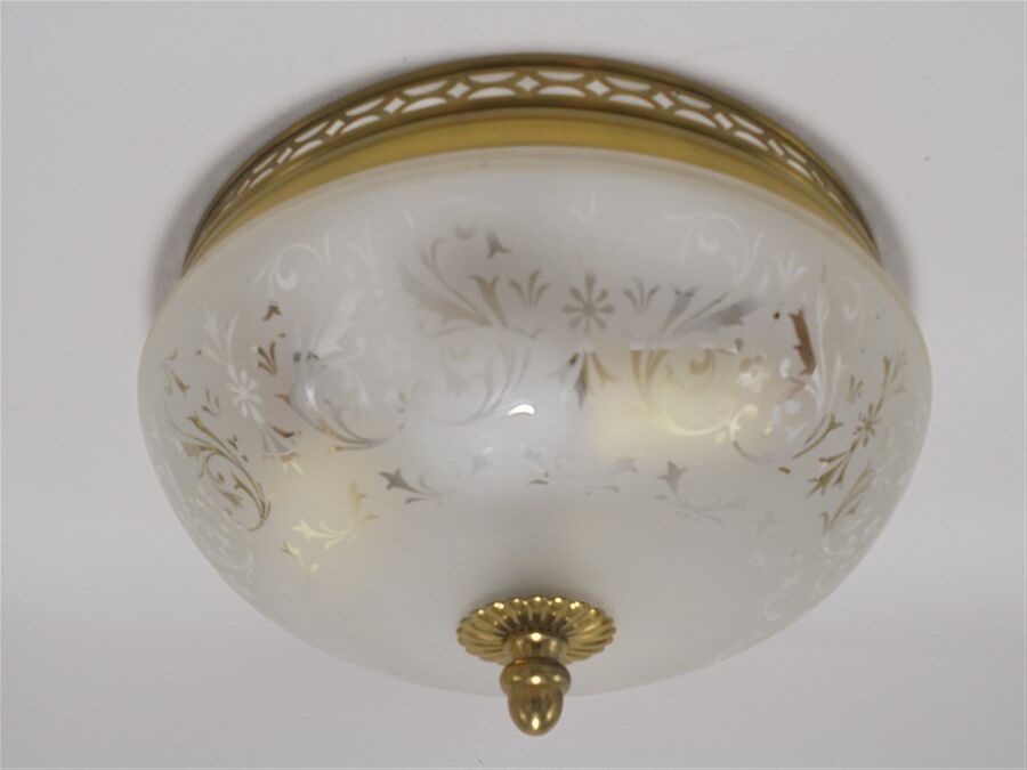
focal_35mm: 34
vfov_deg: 41.8
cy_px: 385
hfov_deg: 54.0
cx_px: 514
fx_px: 1009
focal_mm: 6.1
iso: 100
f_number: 4
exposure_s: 1/60
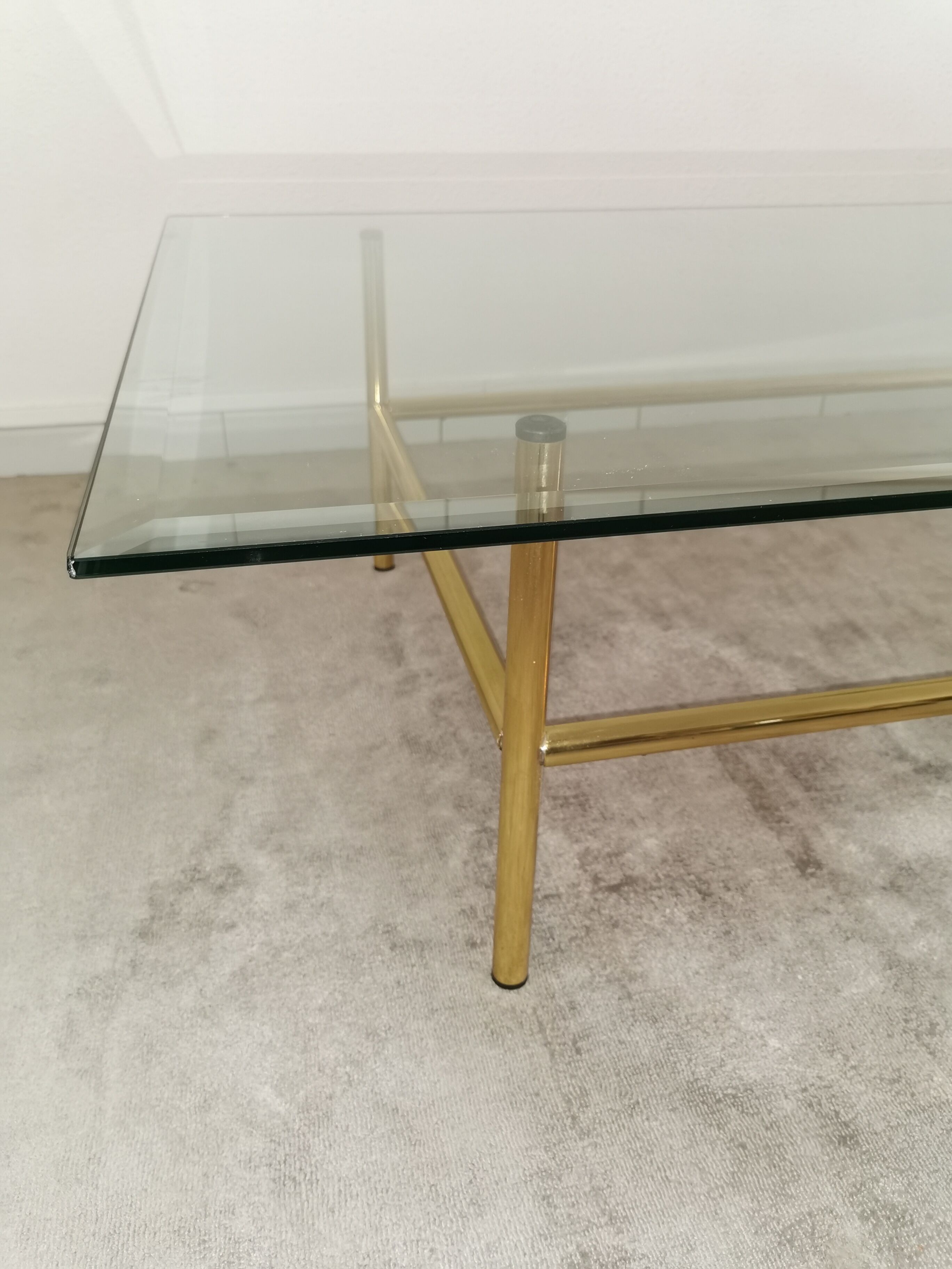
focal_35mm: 27
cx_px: 476
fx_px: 990
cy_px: 634
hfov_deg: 51.4
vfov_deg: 65.3
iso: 250
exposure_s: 1/50
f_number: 1.8
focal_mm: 5.58
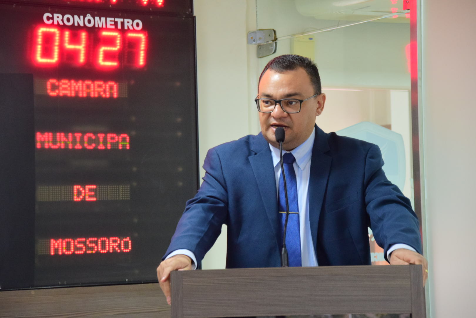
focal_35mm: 165
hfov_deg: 12.5
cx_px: 238
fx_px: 2181
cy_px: 159
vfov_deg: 8.3
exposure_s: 1/60
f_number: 5.6
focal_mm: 110
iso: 1600
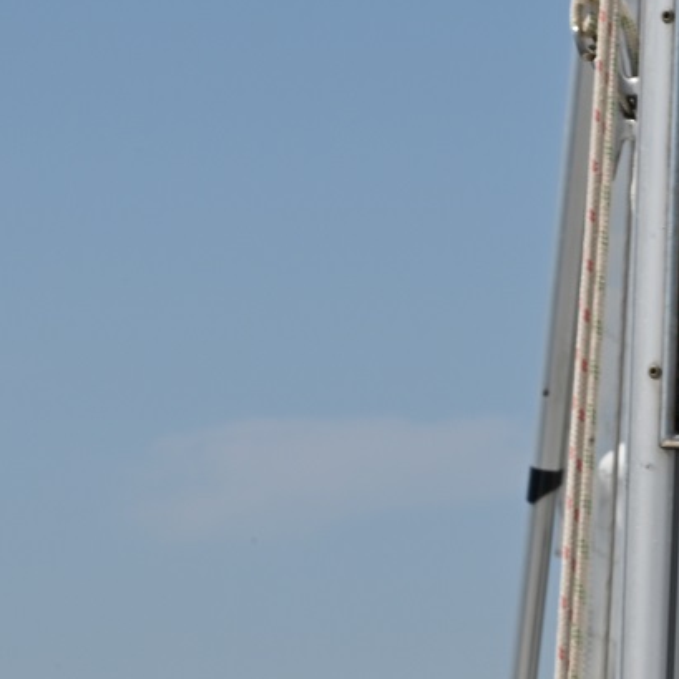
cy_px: 773
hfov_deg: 5.9
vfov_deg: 5.9
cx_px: 965
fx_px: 6569
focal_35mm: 296
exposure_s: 1/100
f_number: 29
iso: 160
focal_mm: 95
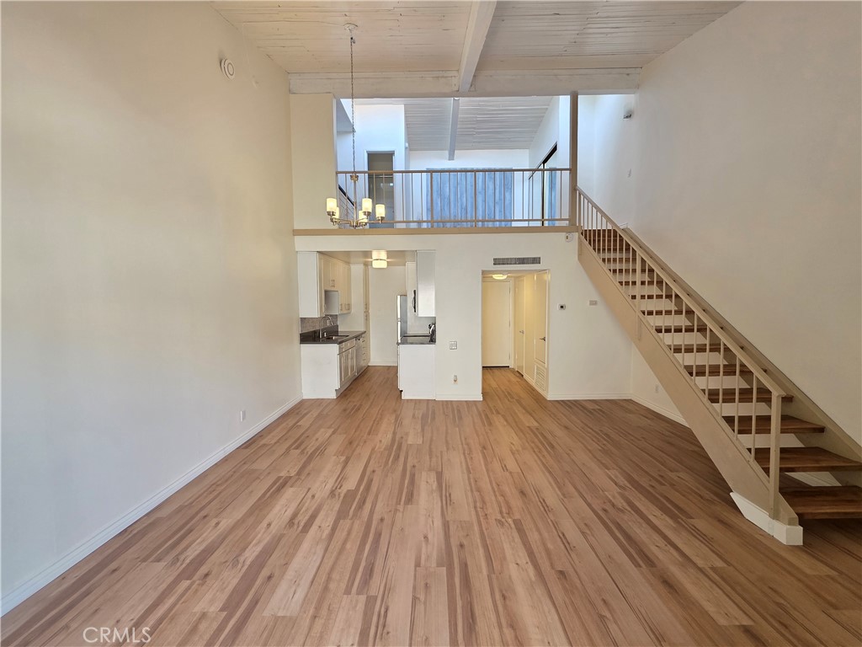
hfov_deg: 106.2
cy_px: 324
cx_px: 431
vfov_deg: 89.9
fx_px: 324
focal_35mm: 13
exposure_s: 1/120
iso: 200
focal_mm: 2.2
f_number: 1.9
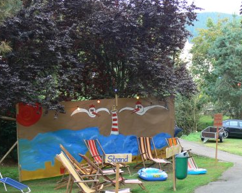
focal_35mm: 66
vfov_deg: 23.0
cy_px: 131
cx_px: 176
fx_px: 472
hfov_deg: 28.4
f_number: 2.8
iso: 80
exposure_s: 1/30
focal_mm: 8.9
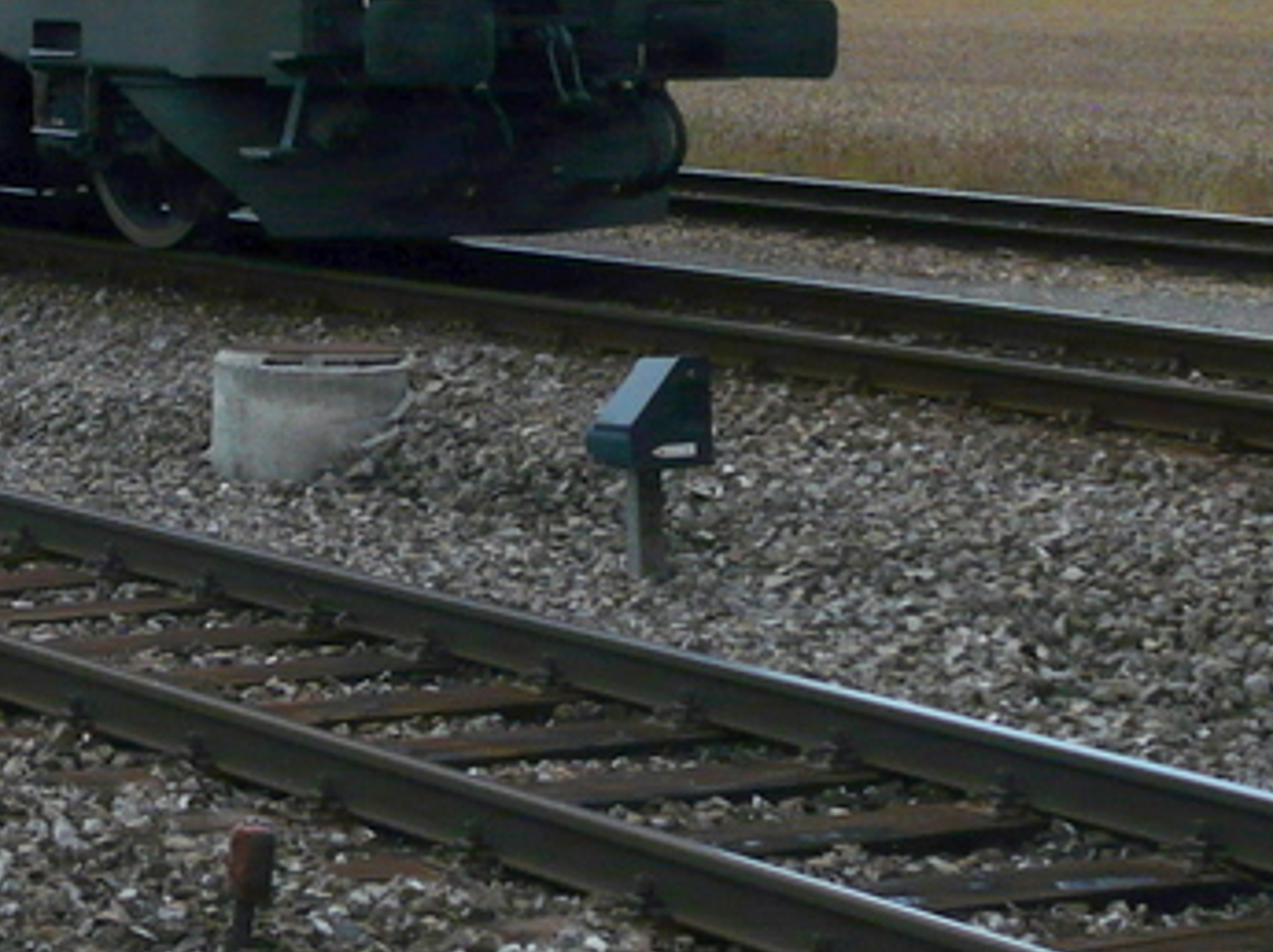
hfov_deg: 15.8
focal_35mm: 119
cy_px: -288
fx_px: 4372
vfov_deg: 12.1
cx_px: -343
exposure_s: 1/400
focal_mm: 6.7
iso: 100
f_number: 6.3
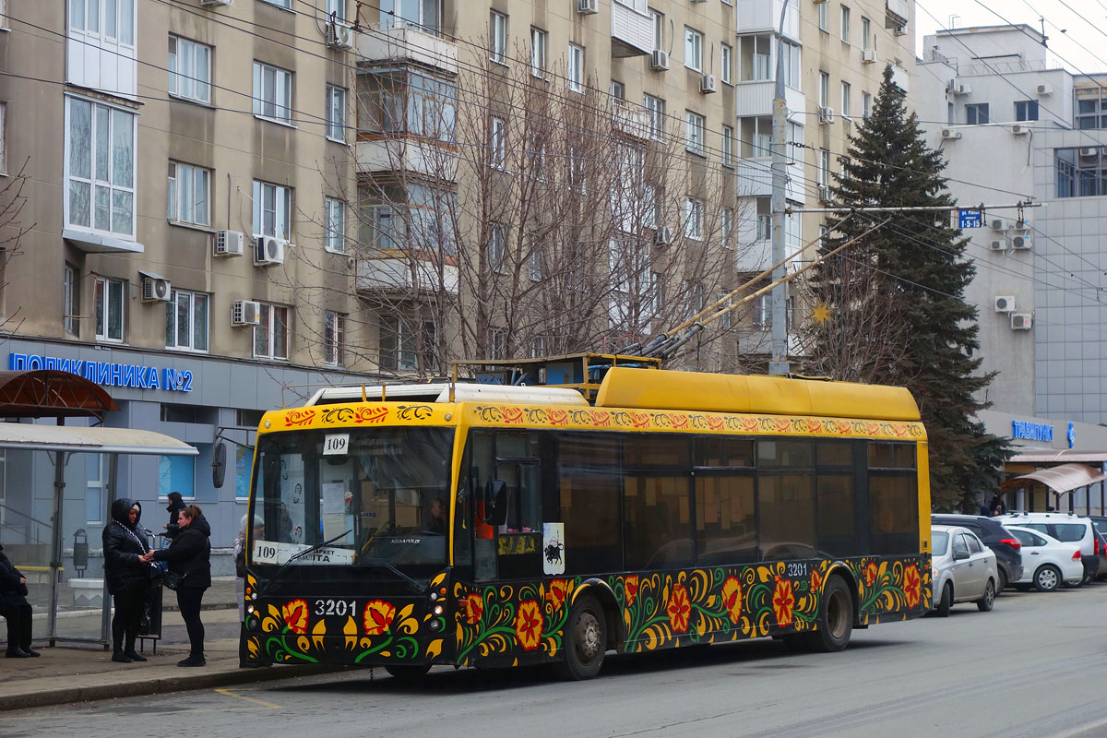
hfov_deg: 25.7
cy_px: 369
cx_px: 554
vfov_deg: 17.3
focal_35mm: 79
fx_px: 2429
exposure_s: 1/500
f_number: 4.5
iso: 200
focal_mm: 29.49
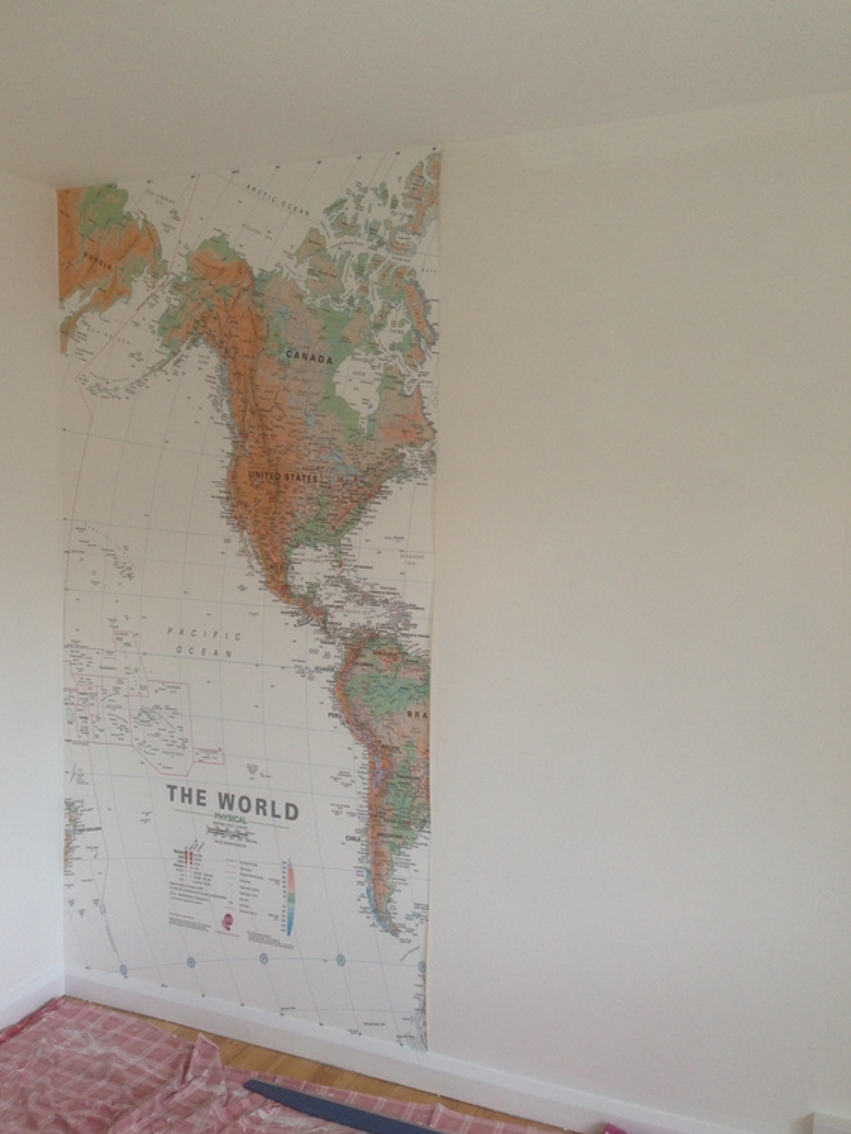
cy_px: 564
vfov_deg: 52.6
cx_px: 404
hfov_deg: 40.7
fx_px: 1147
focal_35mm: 35
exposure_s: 1/40
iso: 64
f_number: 2.4
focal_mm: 4.12
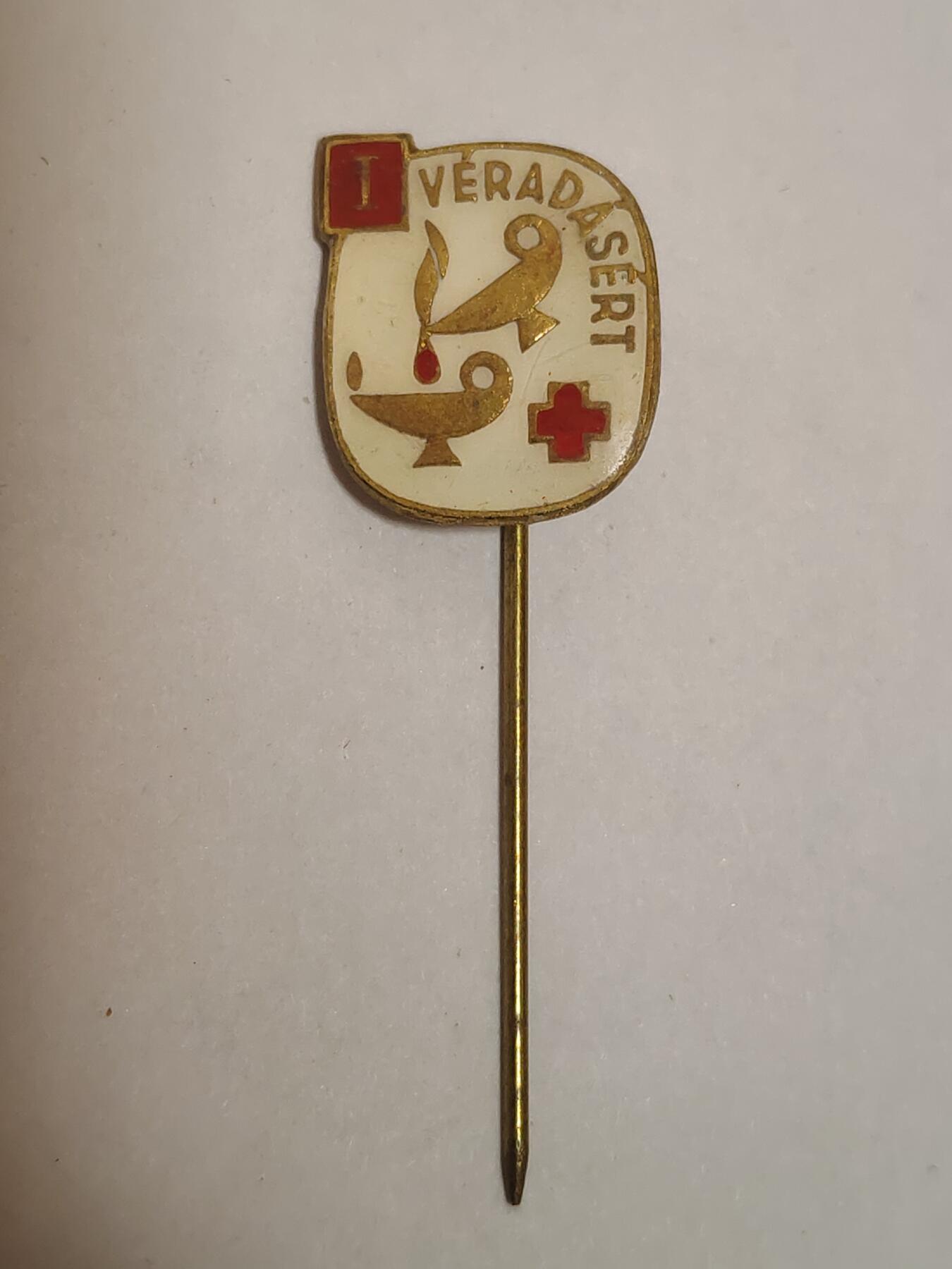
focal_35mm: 68
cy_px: 634
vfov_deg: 28.6
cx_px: 476
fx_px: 2493
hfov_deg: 21.6
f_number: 1.95
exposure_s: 1/33
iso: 320
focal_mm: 5.52
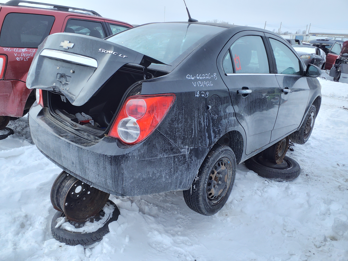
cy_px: 130
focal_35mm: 26
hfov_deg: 67.3
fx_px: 261
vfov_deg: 53.1
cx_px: 174
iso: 40
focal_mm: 3.58
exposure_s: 1/390
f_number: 1.9
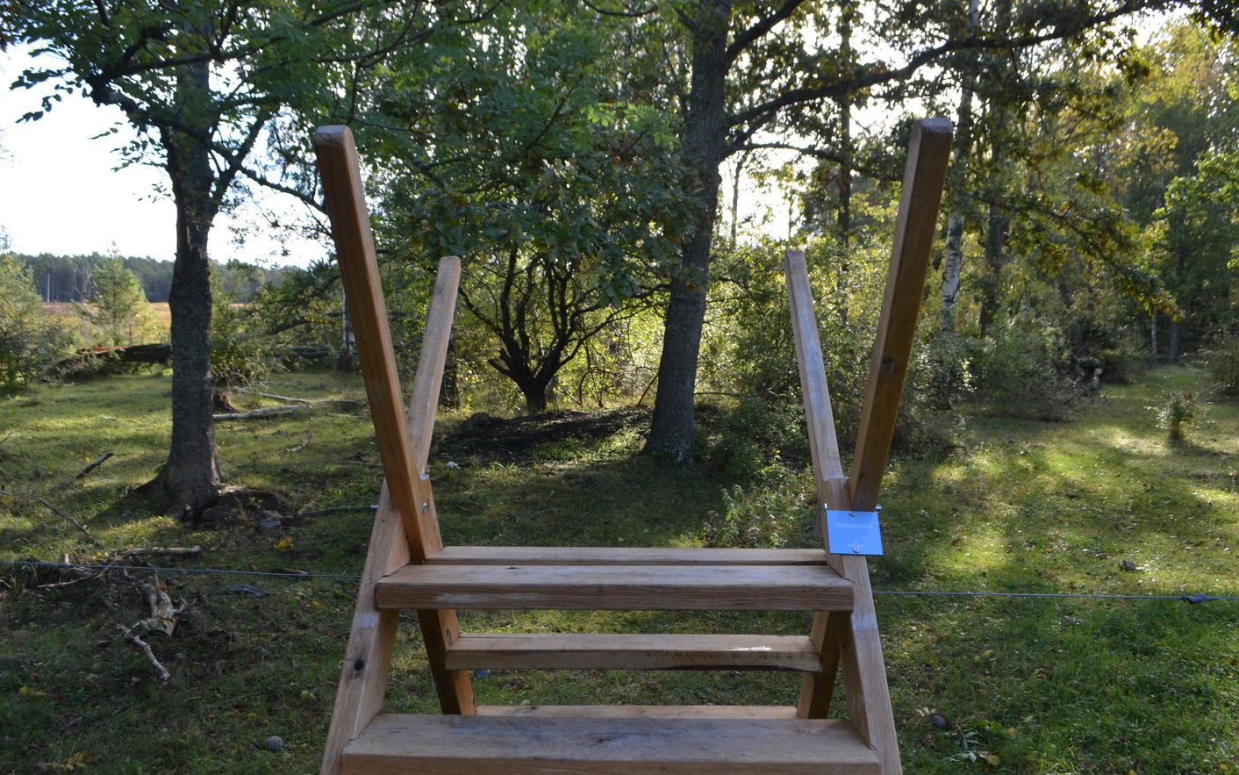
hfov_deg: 66.5
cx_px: 612
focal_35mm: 28
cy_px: 370
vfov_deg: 44.5
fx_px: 946
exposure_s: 1/160
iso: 200
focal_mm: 18
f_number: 6.3
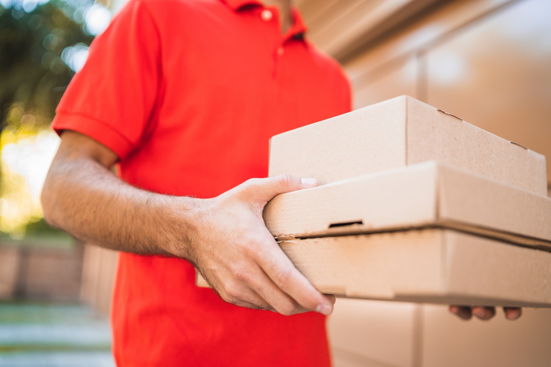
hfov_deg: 54.4
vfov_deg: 37.9
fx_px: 536
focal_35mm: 35
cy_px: 184
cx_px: 276
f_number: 2
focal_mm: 35
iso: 160
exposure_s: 1/200
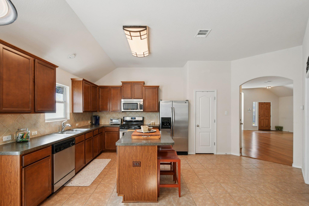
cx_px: 154
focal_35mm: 15
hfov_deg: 100.4
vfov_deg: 77.3
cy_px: 103
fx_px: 129
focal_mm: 10
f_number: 7.1
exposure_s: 1/50
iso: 400
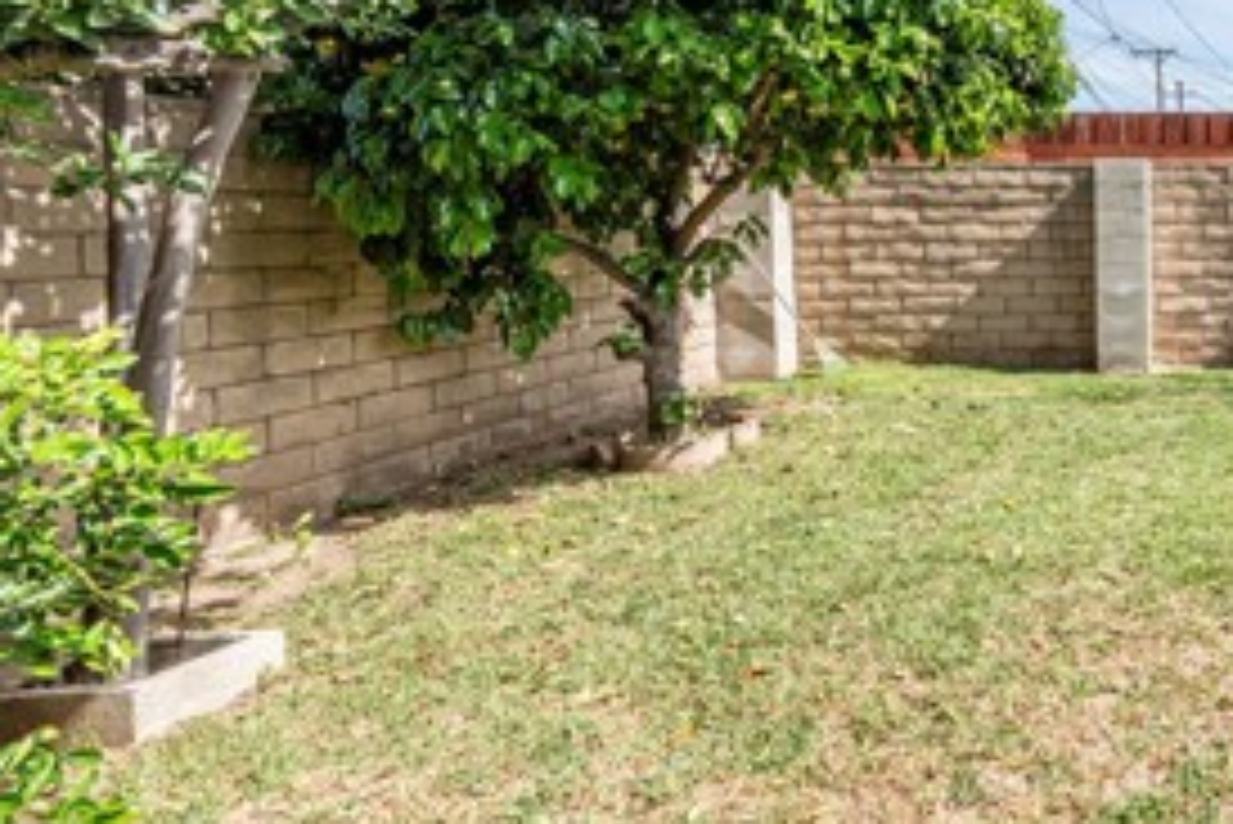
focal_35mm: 28
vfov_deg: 45.2
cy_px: 232
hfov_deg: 49.9
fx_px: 959
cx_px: 1292
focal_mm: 12
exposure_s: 1/1250
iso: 320
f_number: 5
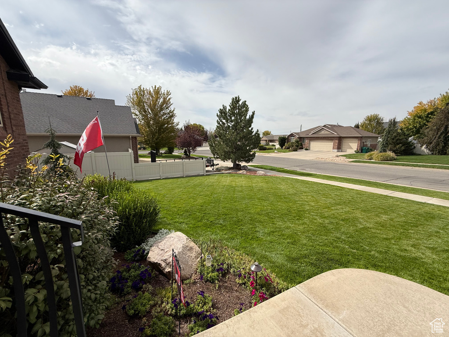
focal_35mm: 14
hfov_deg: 102.1
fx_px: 182
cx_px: 224
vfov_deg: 85.7
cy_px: 168
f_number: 2.2
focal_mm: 2.22
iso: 50
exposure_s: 1/2237
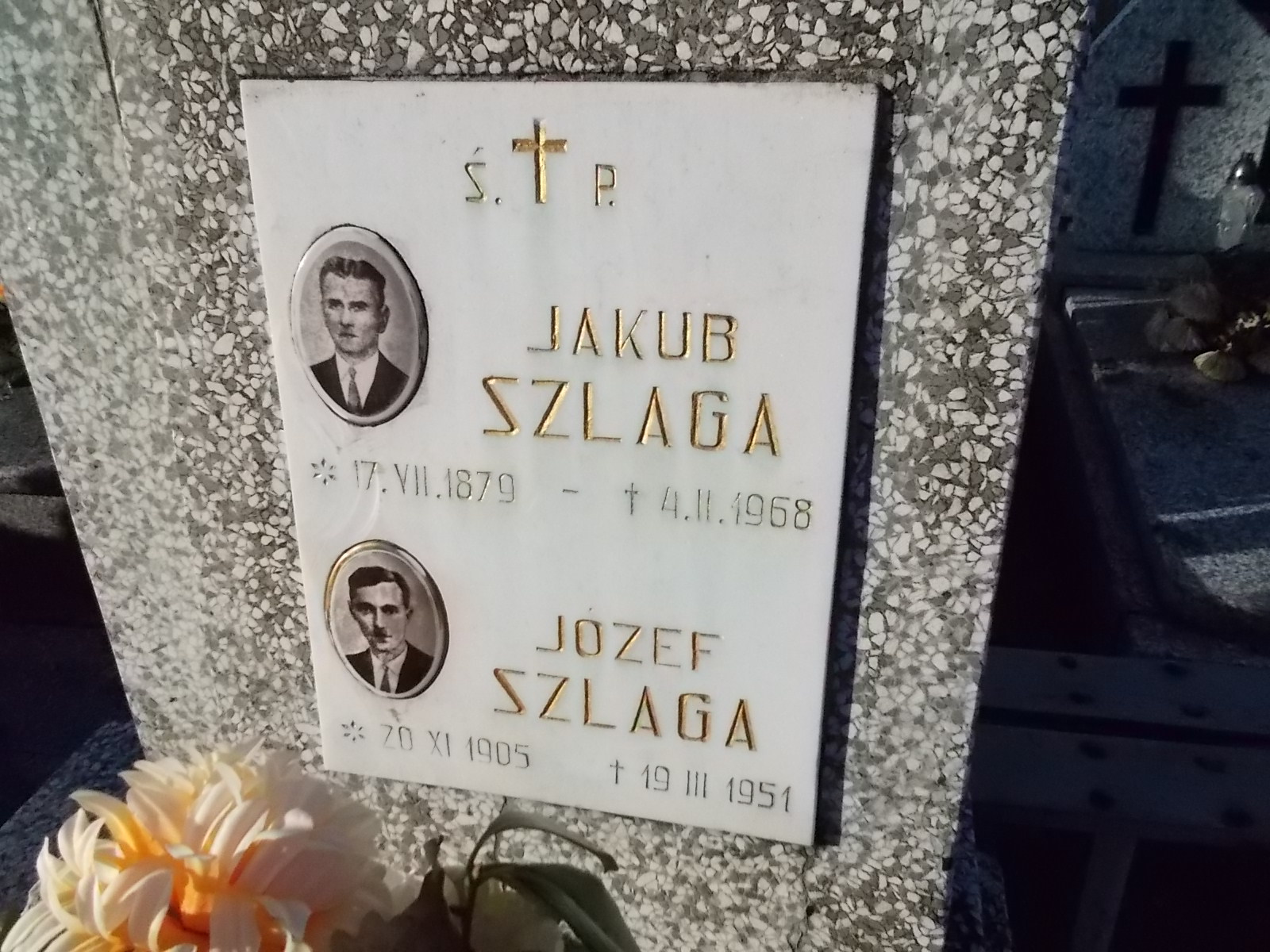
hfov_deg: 67.3
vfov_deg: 53.1
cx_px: 635
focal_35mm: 26
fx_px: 954
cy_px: 476
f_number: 8
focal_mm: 4.6
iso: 400
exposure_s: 1/1000
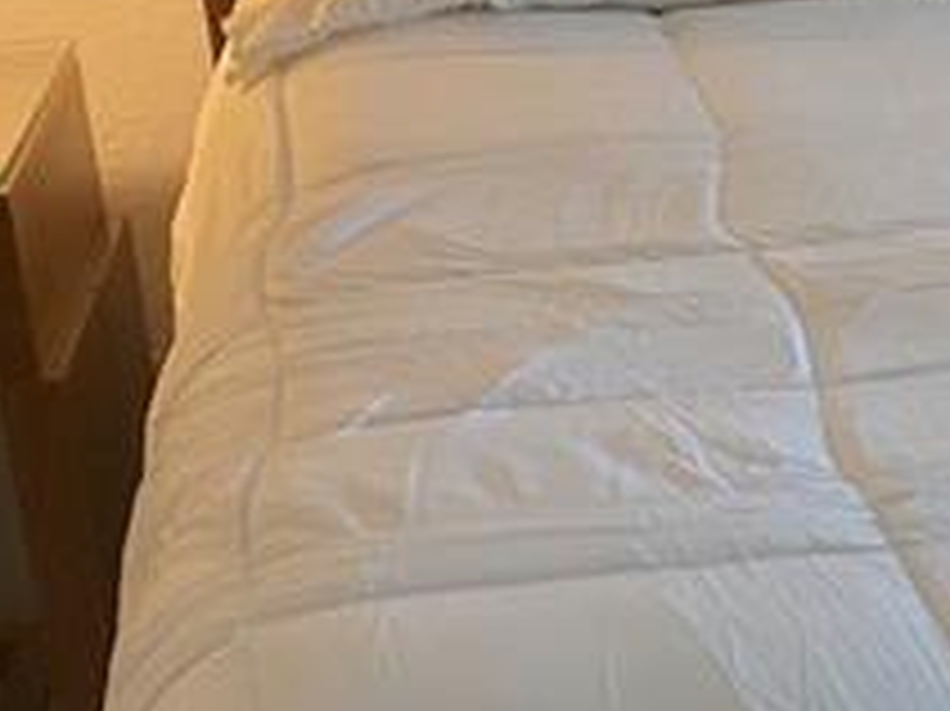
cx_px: 1490
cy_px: 436
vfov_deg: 11.7
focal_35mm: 126
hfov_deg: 14.4
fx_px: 3456
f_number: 1.8
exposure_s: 1/60
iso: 80
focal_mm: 4.25
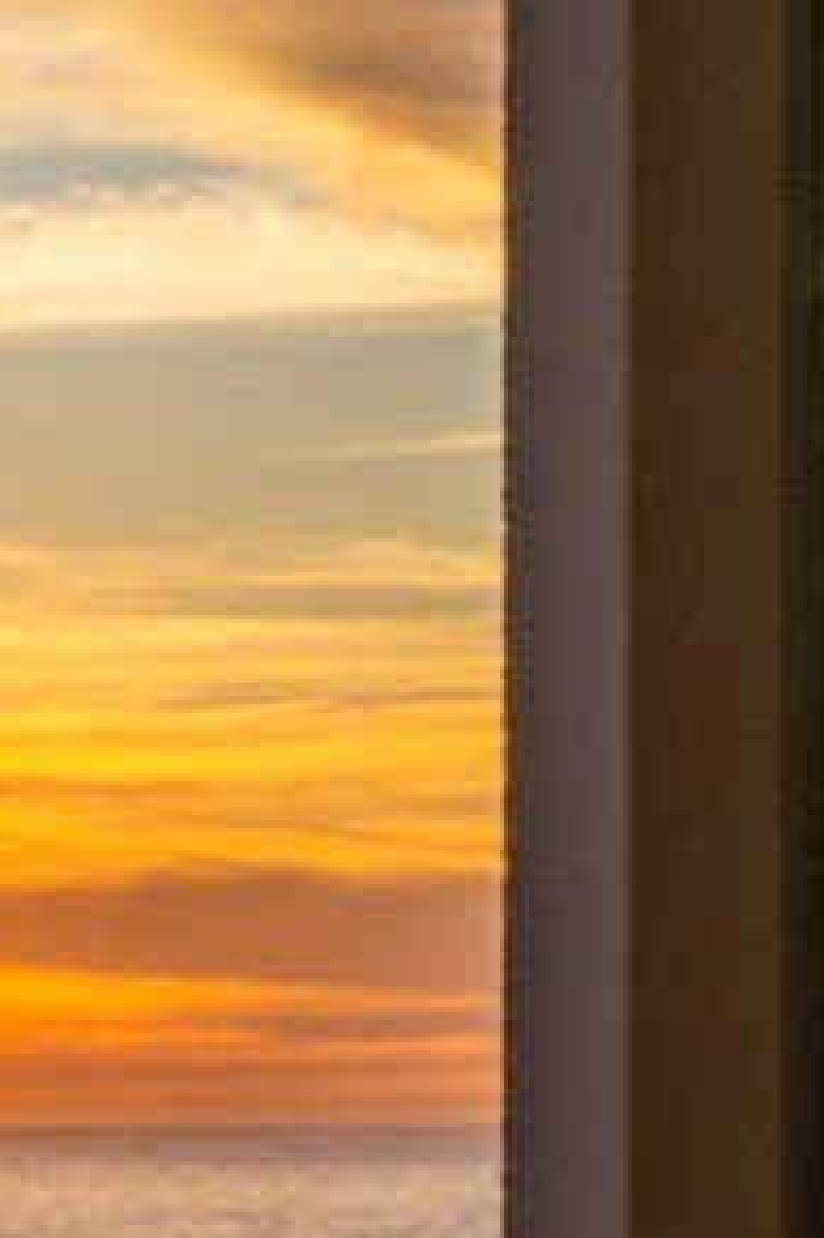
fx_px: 8249
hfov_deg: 5.7
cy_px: 1460
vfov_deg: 8.5
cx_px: -448
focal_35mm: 240
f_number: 10
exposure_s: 1/400
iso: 1600
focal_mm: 64
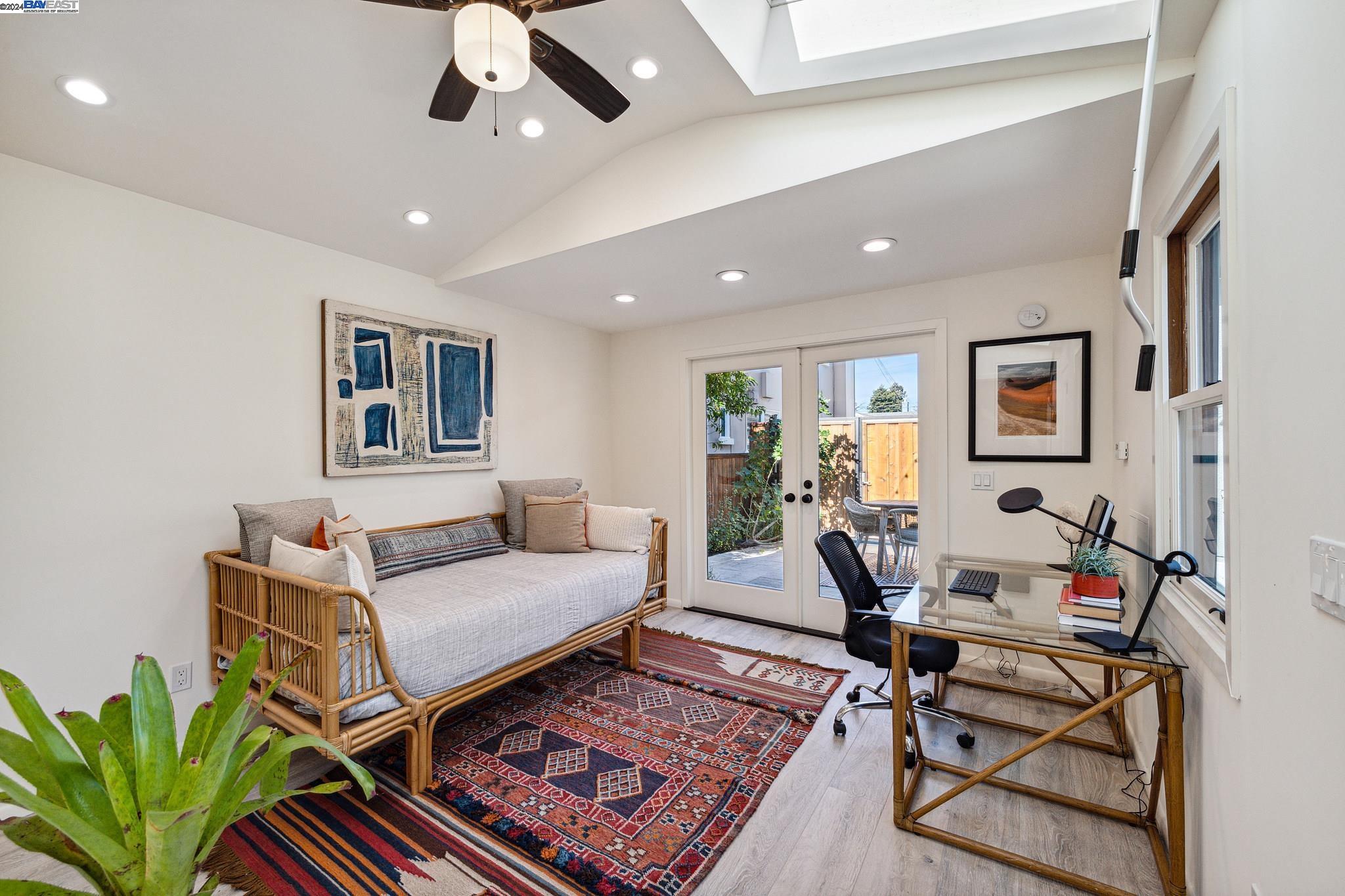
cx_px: 672
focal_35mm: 14
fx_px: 523
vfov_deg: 81.2
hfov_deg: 104.3
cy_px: 448
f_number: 11
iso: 320
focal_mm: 14
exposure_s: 1/40
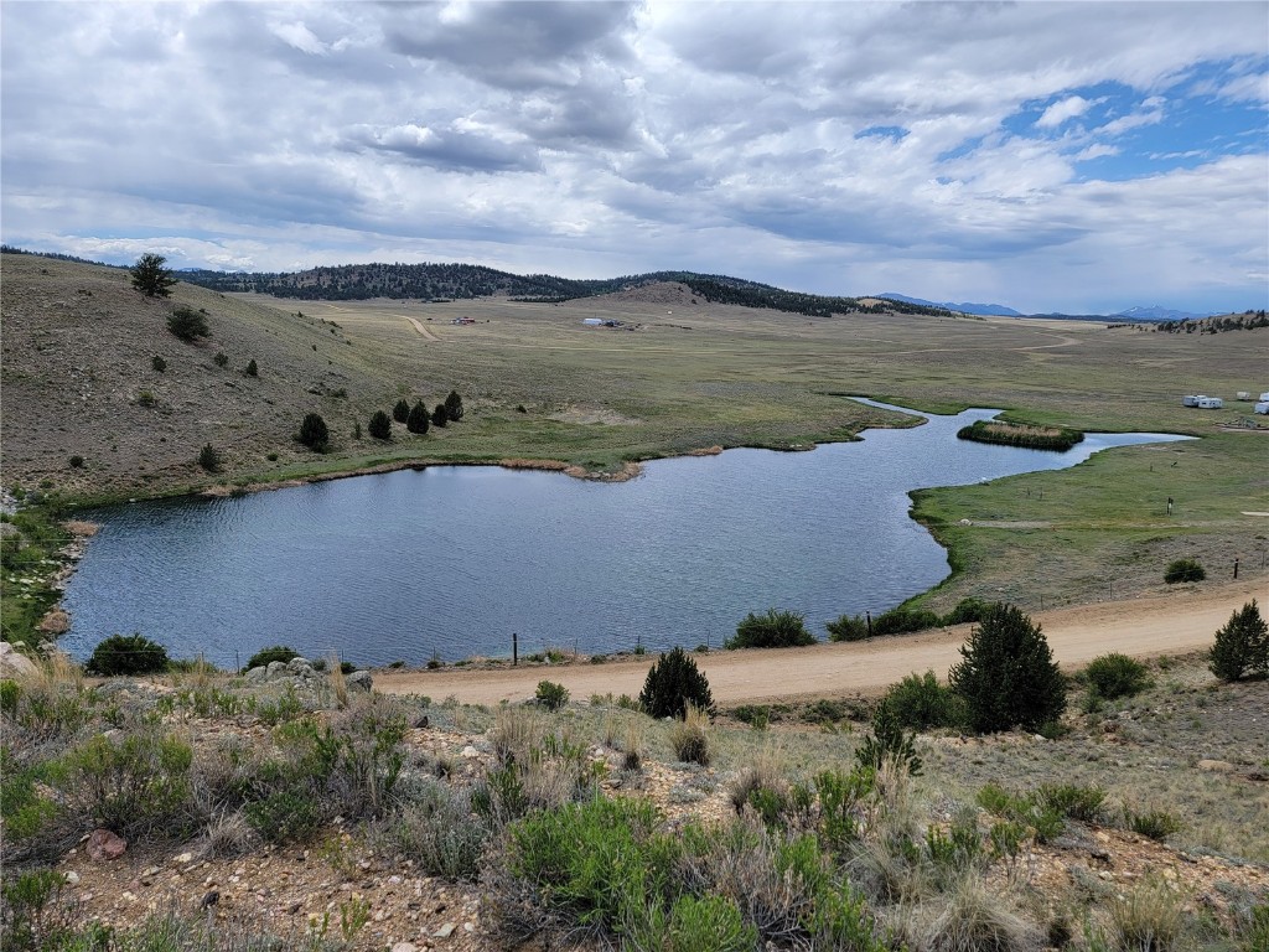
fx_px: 880
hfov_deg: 71.6
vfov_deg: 56.8
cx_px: 634
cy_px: 476
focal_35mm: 24
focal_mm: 6.7
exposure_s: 1/1283
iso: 16
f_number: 1.8
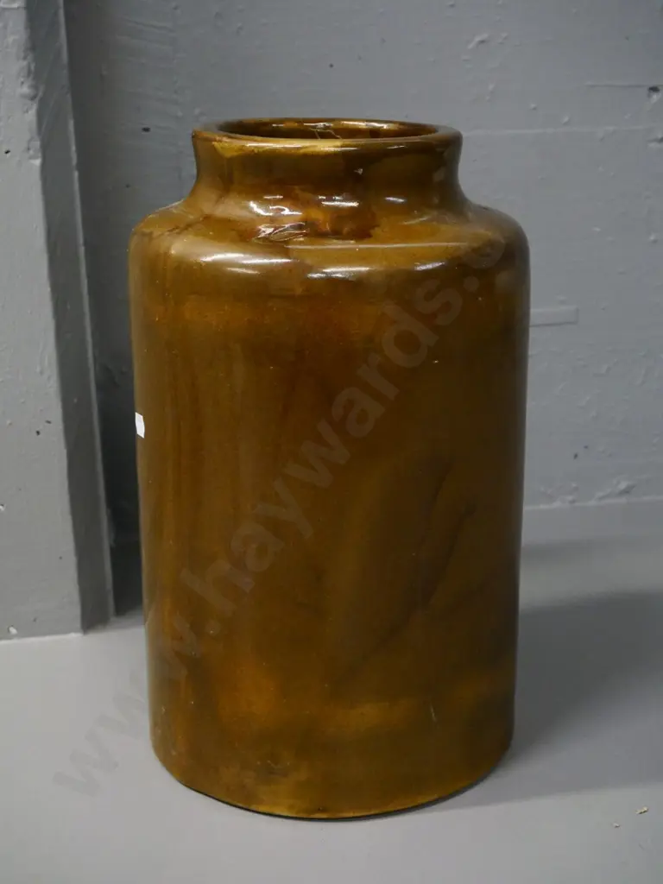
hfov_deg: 31.5
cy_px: 442
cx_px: 332
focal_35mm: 46
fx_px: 1175
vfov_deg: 41.2
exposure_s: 1/100
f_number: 5.6
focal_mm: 23
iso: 3200
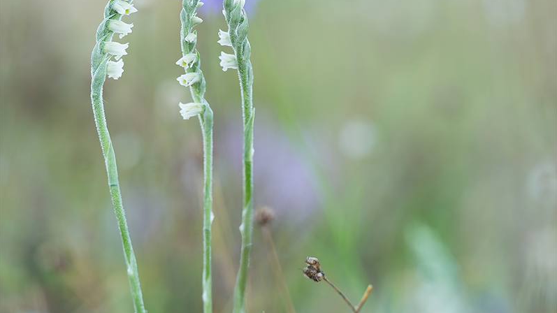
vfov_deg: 8.5
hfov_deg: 15.1
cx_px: 278
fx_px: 2097
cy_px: 159
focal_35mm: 142
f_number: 2.8
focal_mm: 90
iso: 100
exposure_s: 1/50
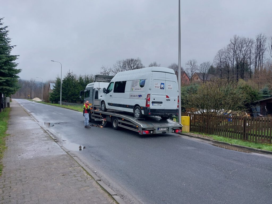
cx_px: 136
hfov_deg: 60.0
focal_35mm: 30
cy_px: 102
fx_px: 236
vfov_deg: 46.8
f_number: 1.8
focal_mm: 4.6
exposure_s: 1/151
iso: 20
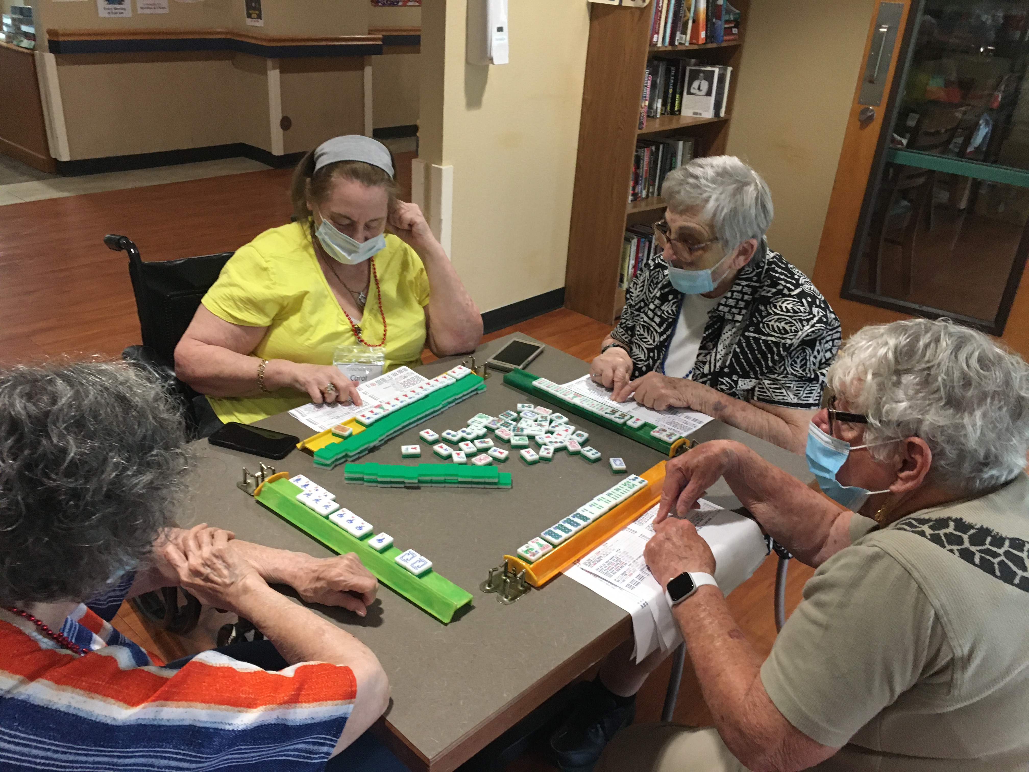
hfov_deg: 61.7
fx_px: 862
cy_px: 386
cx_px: 514
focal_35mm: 29
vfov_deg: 48.2
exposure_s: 1/30
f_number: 2.2
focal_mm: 4.15
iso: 160
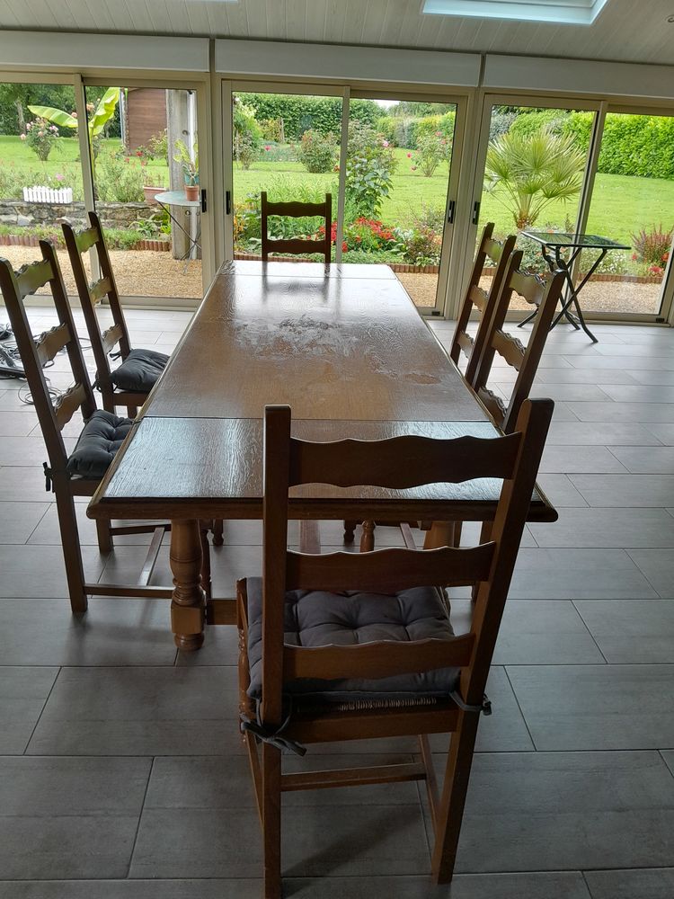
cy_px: 450
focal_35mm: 26
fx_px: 675
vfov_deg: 67.3
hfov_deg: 53.1
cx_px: 337
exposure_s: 1/50
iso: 50
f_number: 1.8
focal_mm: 3.98
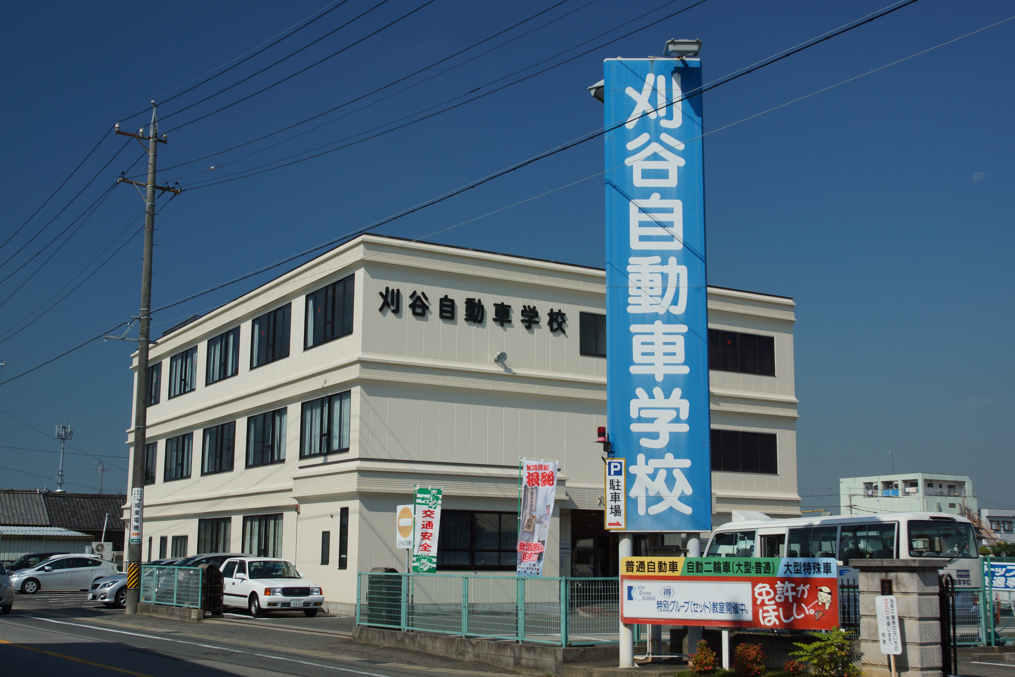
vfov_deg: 31.9
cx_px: 508
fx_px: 1184
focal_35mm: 42
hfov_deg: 46.4
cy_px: 338
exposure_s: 1/250
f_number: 8
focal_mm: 28
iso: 100
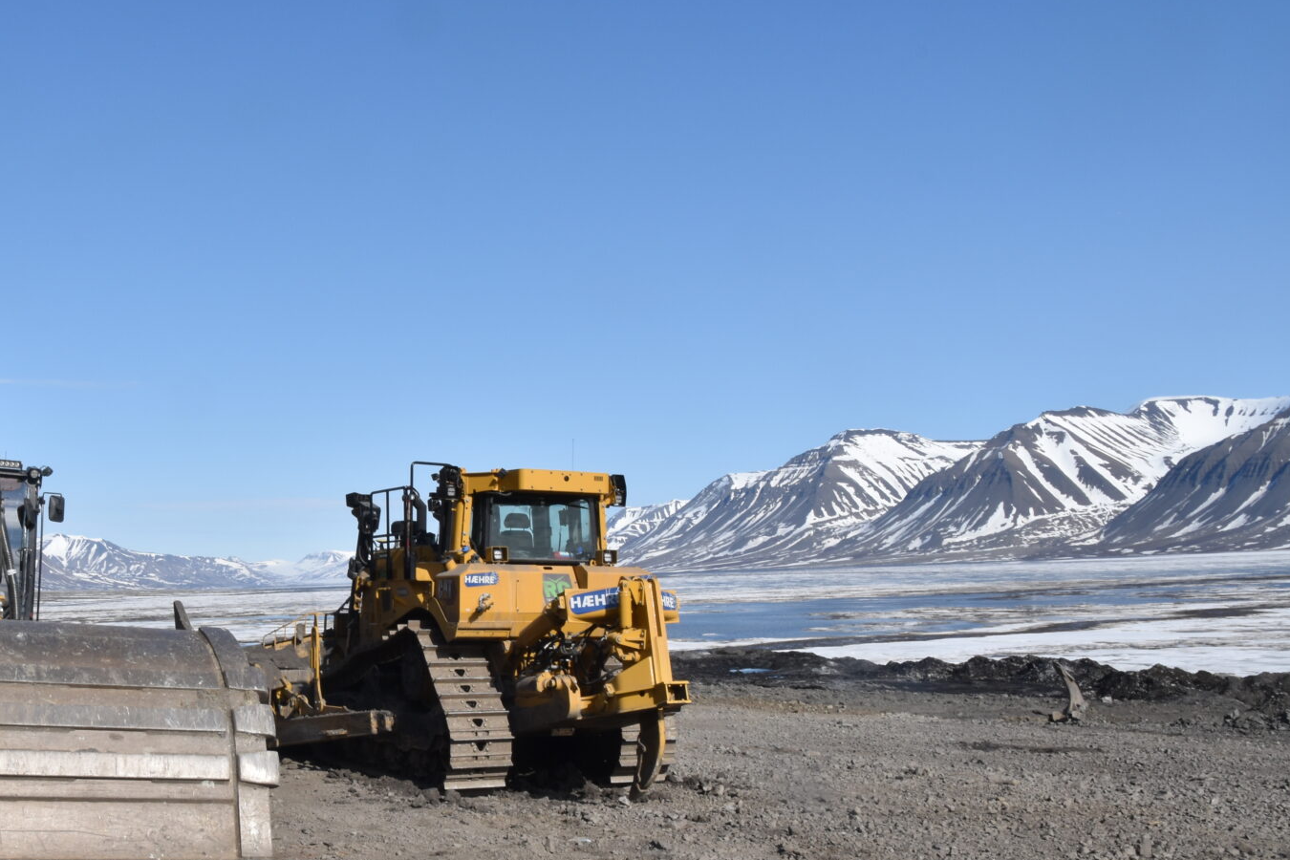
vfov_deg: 33.0
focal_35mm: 40
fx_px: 1433
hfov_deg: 47.2
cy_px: 602
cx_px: 374
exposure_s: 1/160
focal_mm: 18
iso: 200
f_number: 20
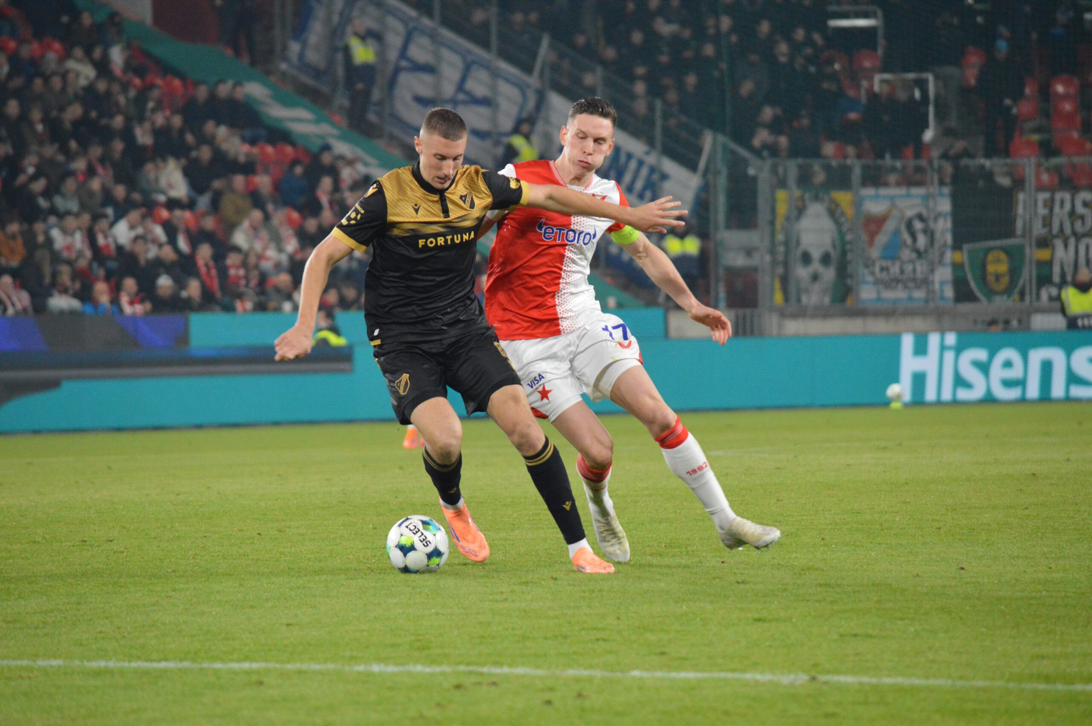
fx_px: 9092
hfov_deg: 6.9
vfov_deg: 4.6
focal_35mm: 300
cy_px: 363
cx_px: 546
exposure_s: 1/640
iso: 3200
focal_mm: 200
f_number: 5
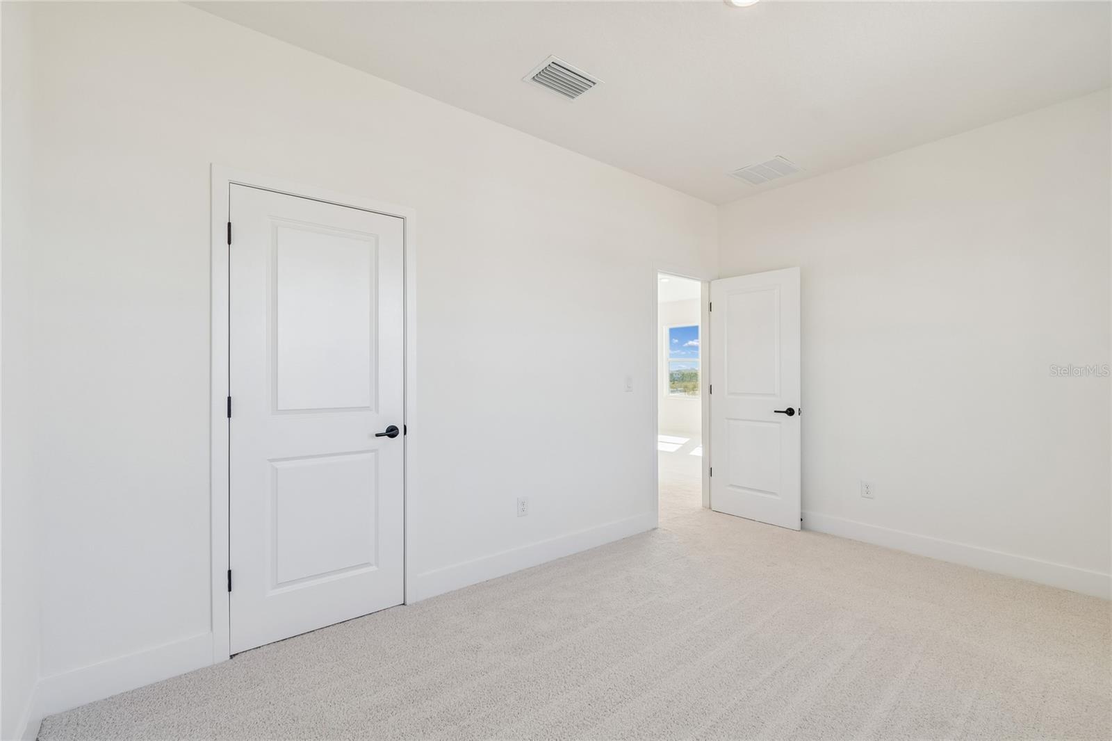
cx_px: 556
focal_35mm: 15
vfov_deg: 77.3
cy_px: 370
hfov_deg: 100.4
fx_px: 463
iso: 100
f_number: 7.1
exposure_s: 1/10
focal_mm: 10
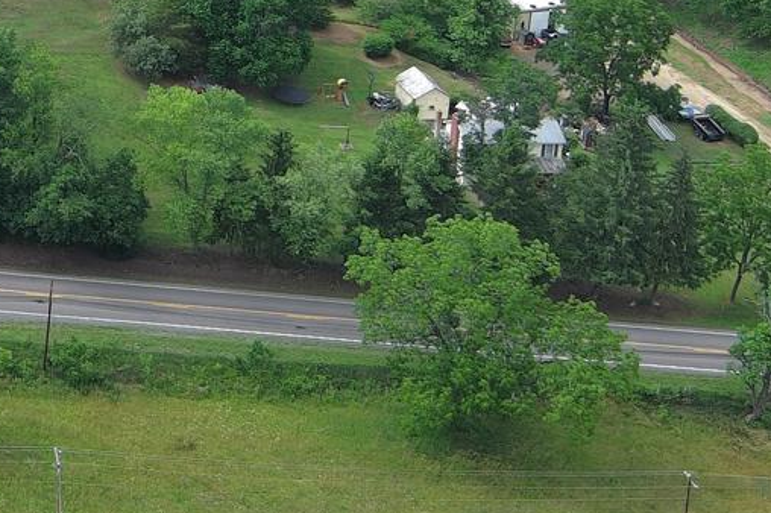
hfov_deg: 16.2
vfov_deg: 11.3
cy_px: -238
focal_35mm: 117
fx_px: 2504
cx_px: -338
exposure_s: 1/463
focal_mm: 10.57
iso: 100
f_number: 2.8
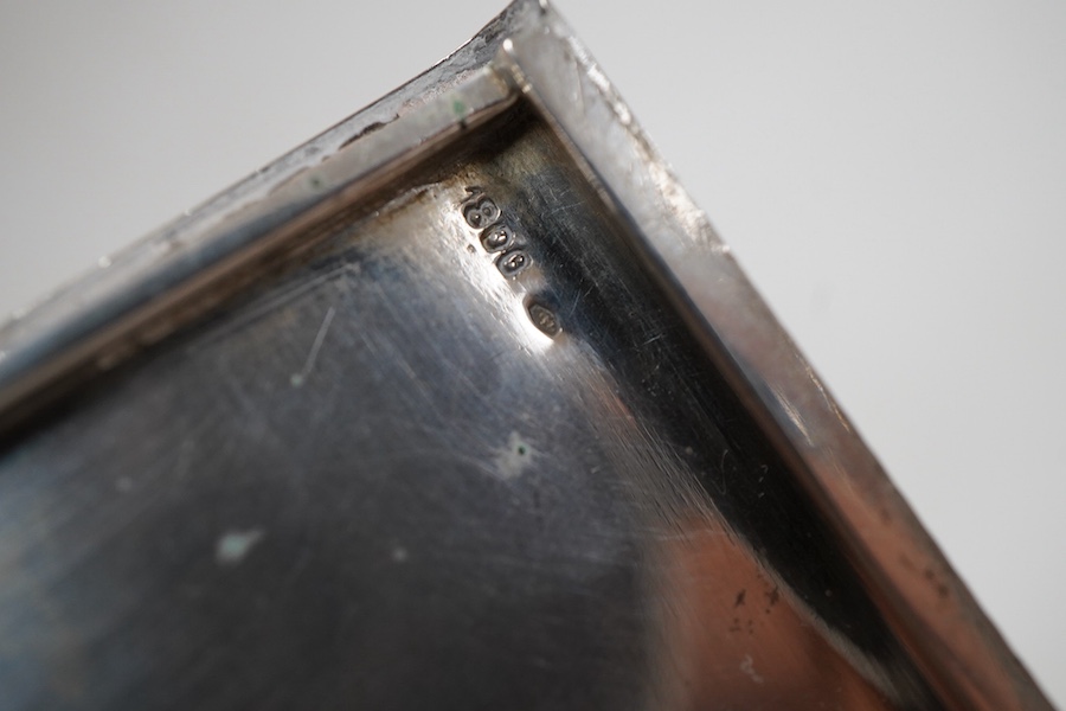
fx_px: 1332
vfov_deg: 29.9
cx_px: 533
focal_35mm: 45
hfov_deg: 43.6
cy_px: 356
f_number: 10
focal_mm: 30
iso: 1250
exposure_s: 1/125
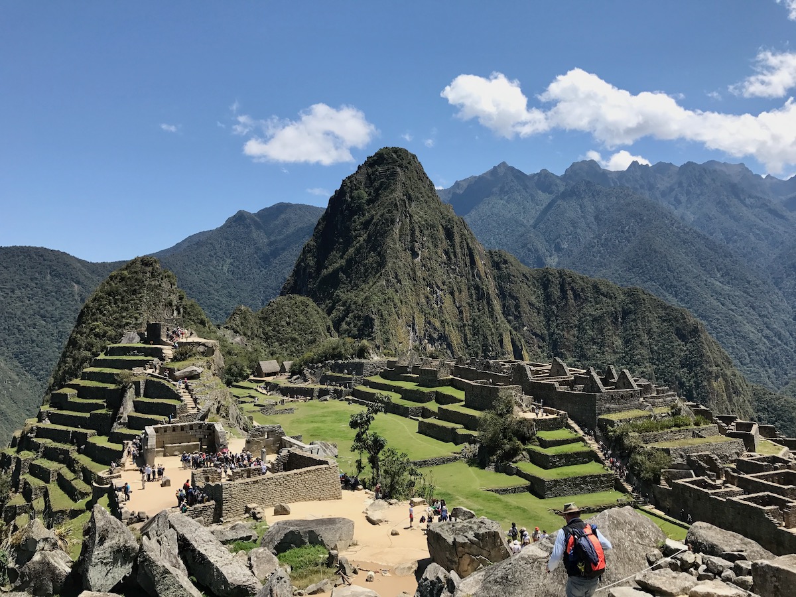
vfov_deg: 49.7
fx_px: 644
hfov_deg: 63.4
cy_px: 298
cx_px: 398
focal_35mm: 28
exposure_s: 1/1996
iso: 20
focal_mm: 3.99
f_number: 1.8
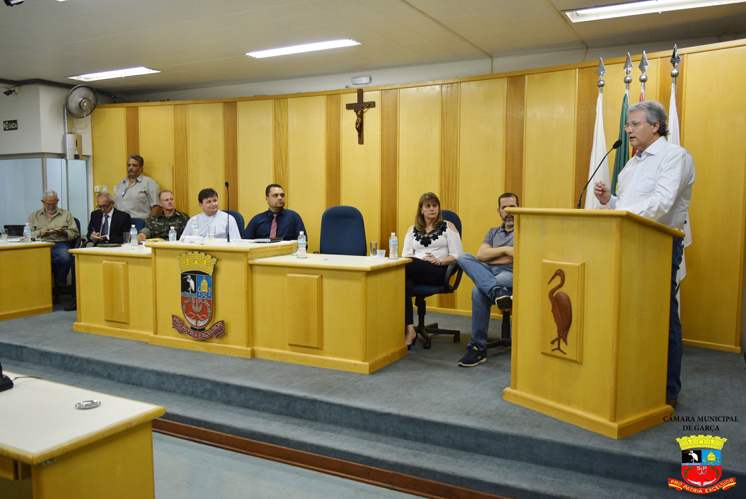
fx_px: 622
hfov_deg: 61.9
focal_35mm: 30
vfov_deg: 43.7
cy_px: 250
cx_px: 373
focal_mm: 20
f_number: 4
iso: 400
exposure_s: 1/60
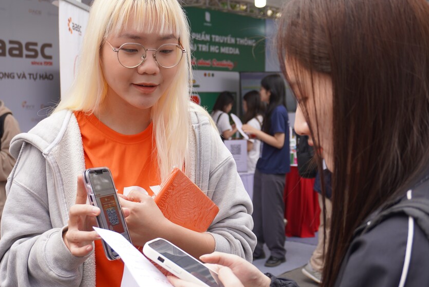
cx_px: 195
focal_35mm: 49
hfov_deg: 40.6
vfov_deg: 27.8
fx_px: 579
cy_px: 135
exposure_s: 1/160
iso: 125
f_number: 4.5
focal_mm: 27
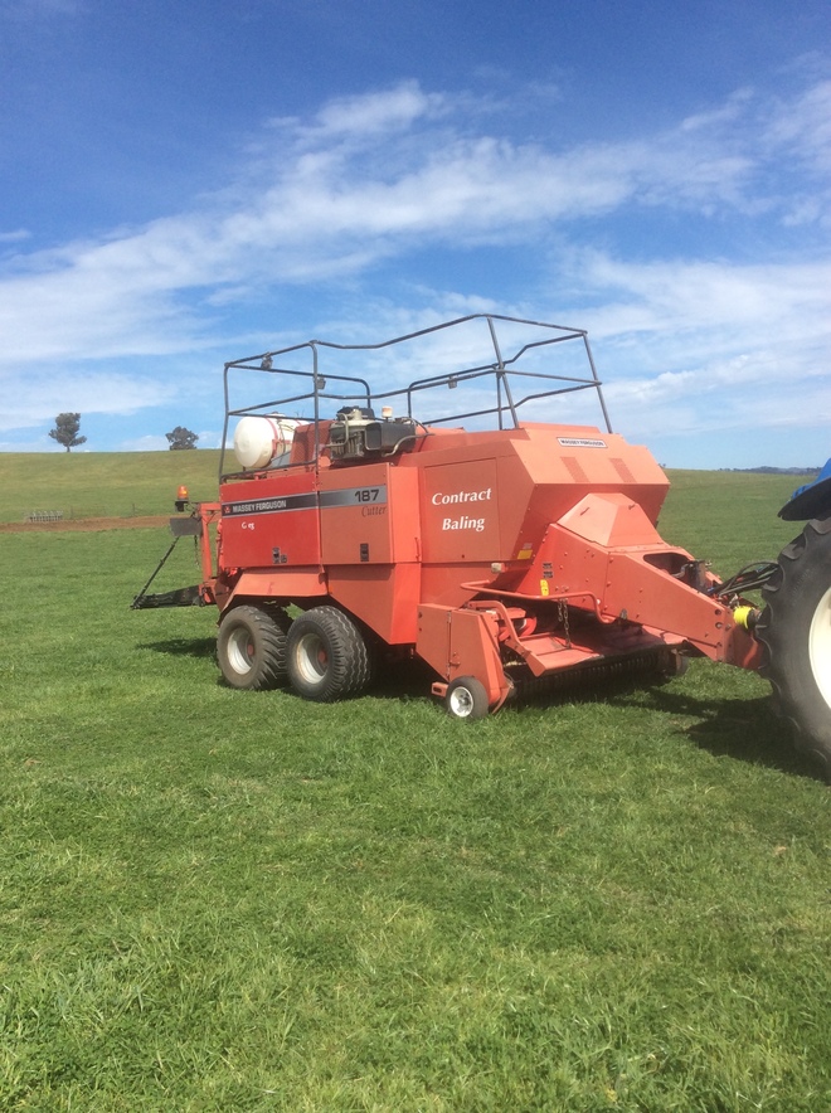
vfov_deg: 56.9
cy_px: 556
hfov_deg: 44.0
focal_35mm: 32
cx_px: 416
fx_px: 1027
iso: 32
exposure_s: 1/1506
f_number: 2.4
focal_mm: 3.3
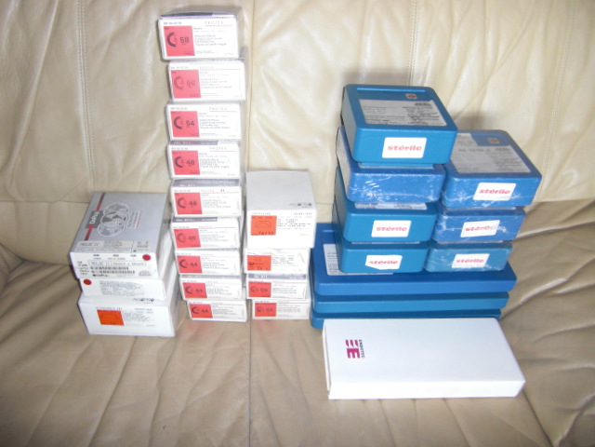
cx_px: 298
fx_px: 481
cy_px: 224
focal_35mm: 28
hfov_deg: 63.4
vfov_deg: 49.7
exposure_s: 1/60
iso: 200
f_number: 2.6
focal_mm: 4.9
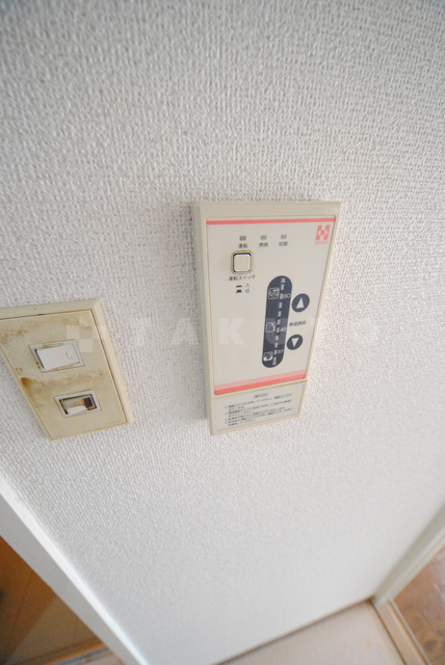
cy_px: 332
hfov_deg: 90.1
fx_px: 222
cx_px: 222
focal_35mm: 12
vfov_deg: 112.6
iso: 1600
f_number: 4.5
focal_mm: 8
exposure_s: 1/60
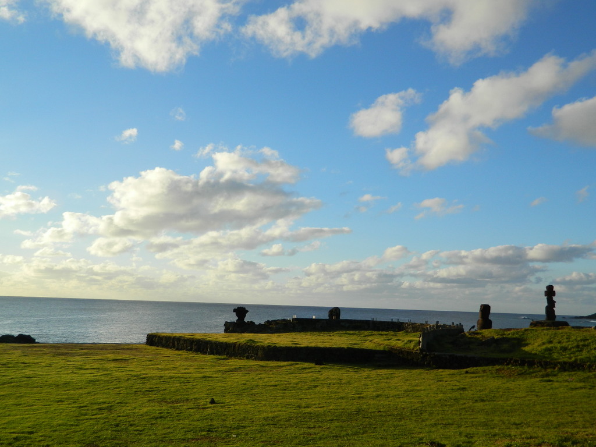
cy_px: 224
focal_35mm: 35
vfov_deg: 40.7
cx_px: 298
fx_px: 603
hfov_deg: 52.6
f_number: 3.3
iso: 80
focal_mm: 6.2
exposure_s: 1/800
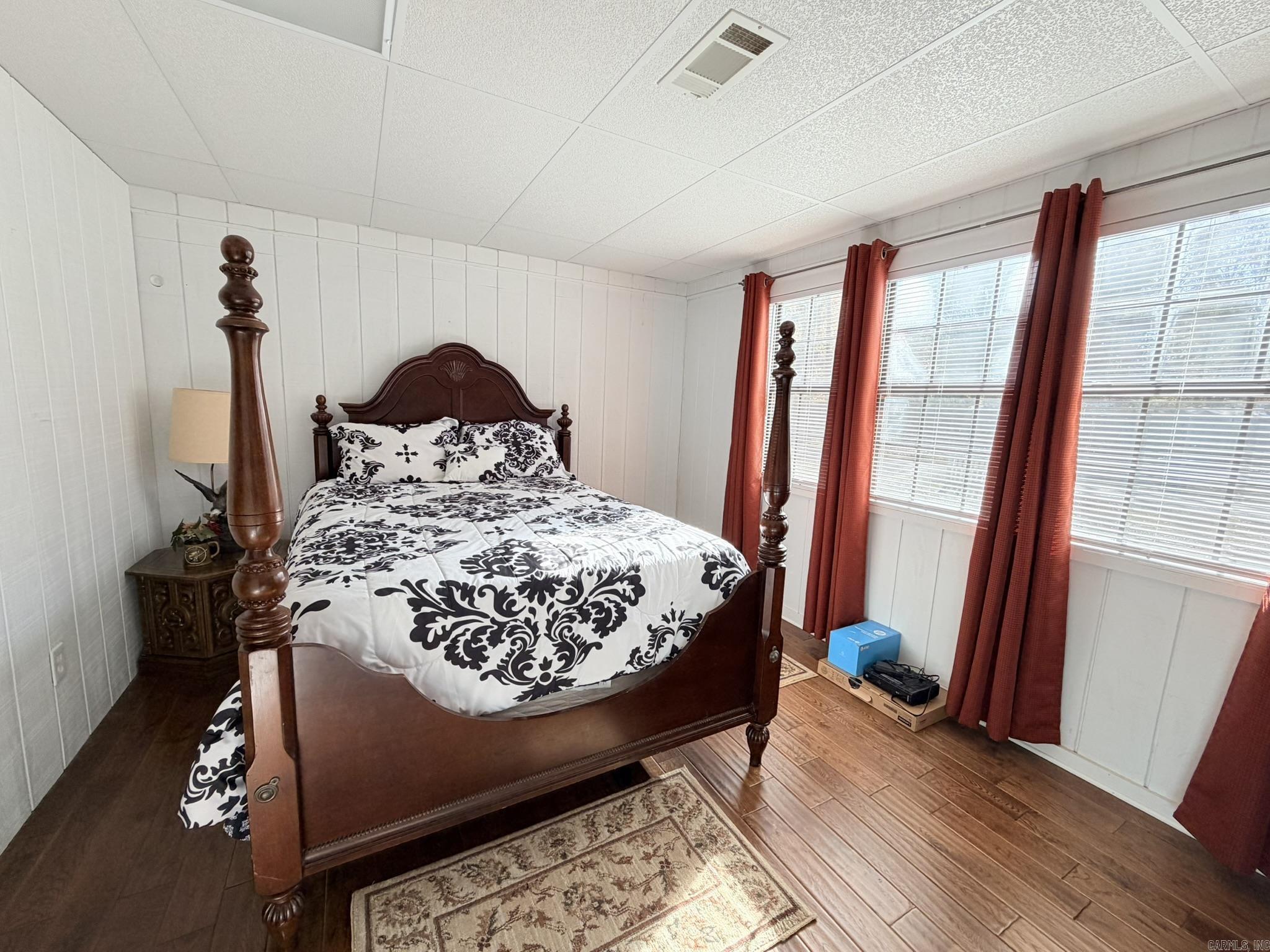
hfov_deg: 102.1
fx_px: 514
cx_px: 635
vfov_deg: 85.7
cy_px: 476
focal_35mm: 14
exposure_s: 1/151
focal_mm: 2.22
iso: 50
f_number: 2.2
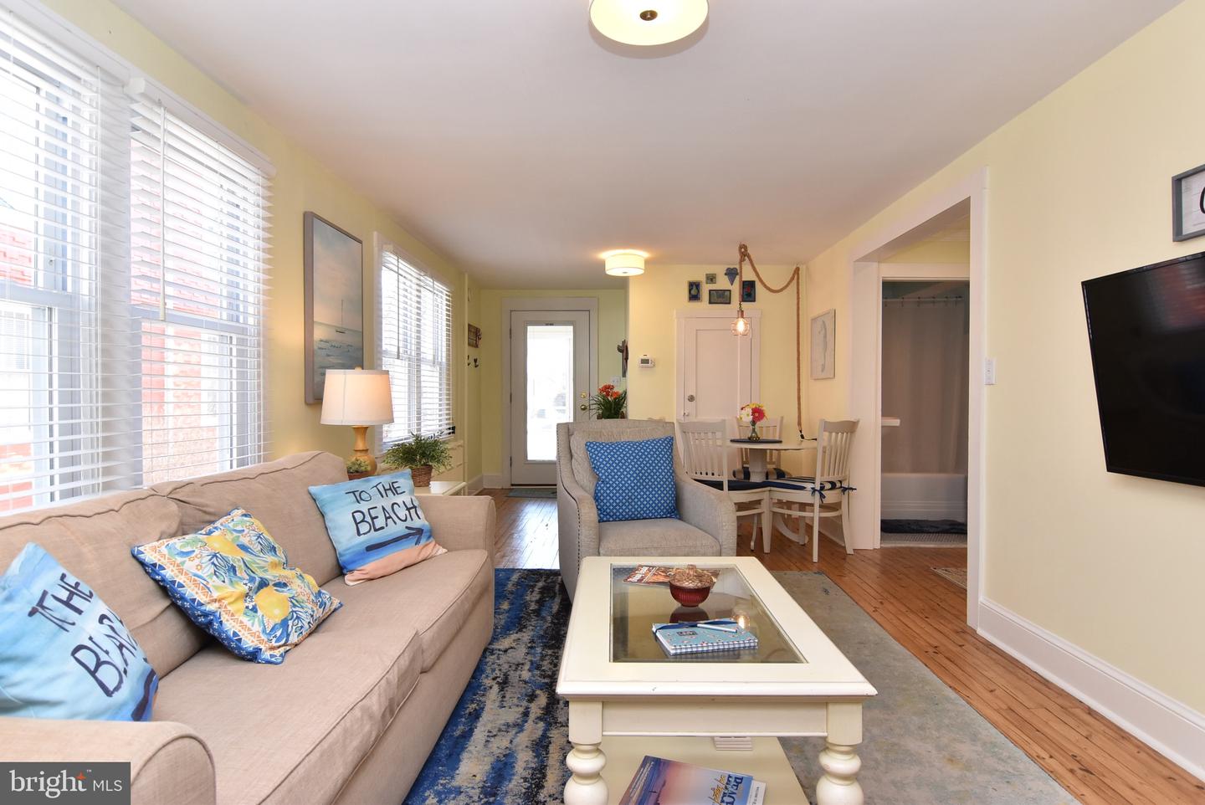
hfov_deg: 90.0
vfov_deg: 67.5
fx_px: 603
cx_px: 602
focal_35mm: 18
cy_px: 402
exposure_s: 1/80
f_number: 8
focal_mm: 12
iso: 800
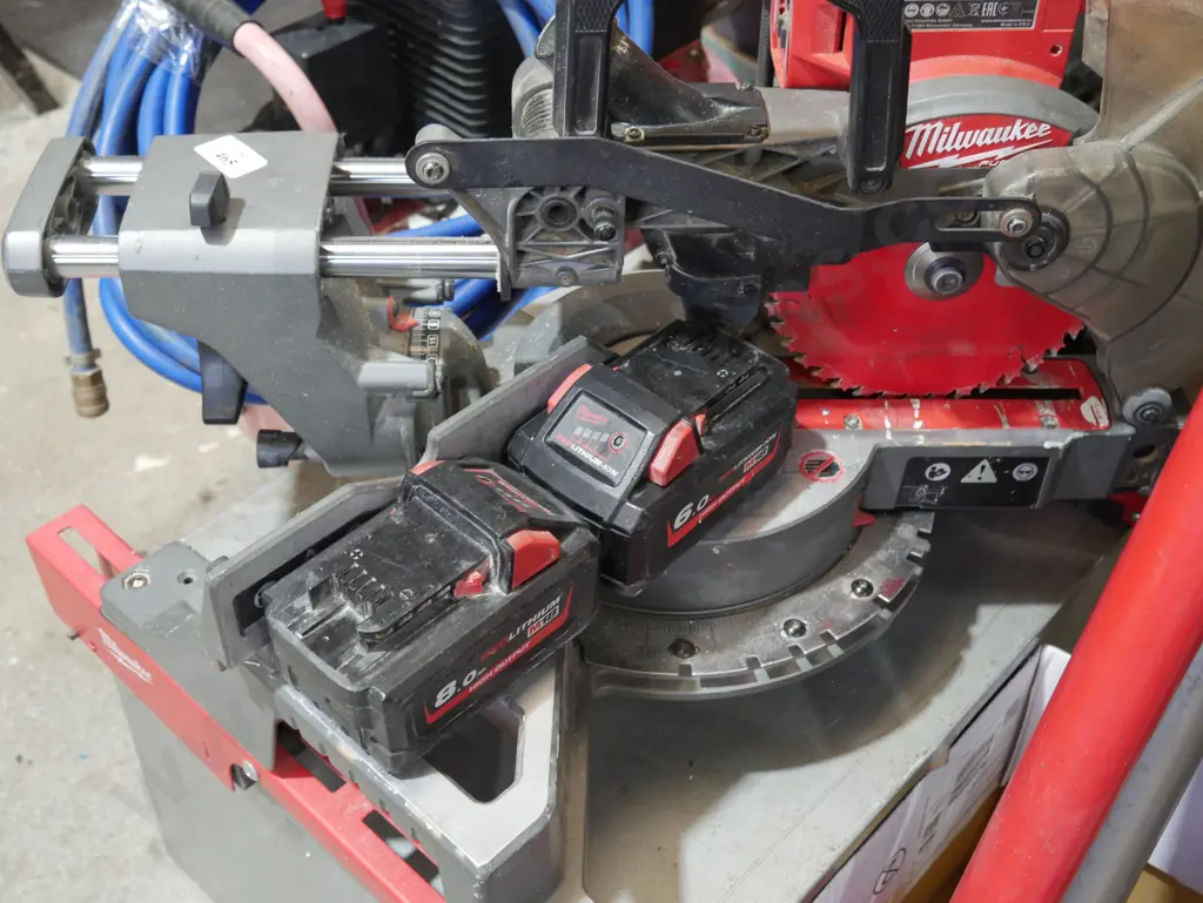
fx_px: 1460
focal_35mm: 42
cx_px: 602
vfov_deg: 34.4
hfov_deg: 44.8
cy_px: 452
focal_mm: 21
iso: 800
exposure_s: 1/60
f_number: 4.6
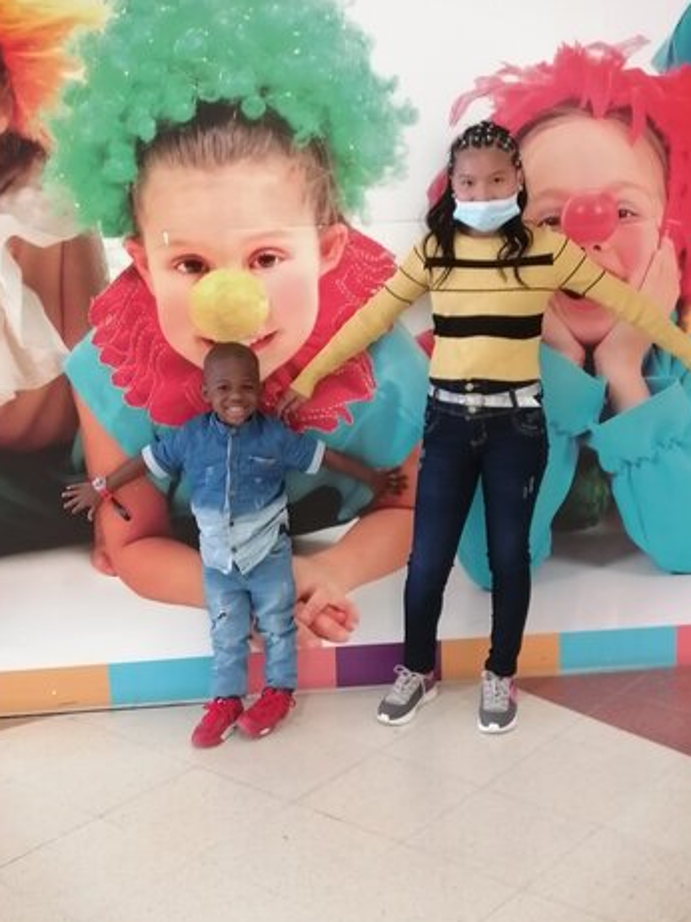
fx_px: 1385
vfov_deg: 36.8
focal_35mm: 52
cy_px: 471
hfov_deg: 28.0
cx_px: 338
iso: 250
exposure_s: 1/30
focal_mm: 3.96
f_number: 1.8
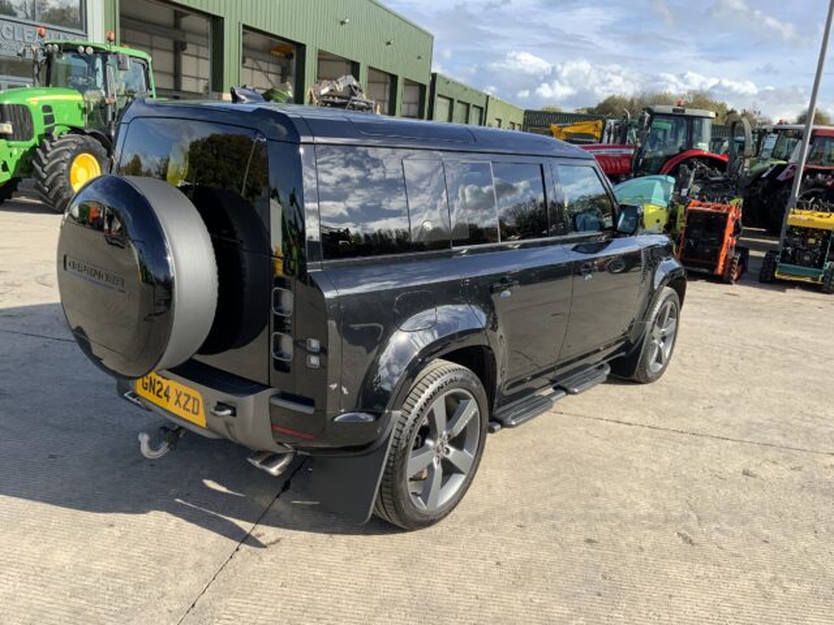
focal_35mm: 29
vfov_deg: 48.2
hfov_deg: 61.7
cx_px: 417
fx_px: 699
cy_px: 312
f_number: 1.8
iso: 16
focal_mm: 3
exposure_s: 1/842
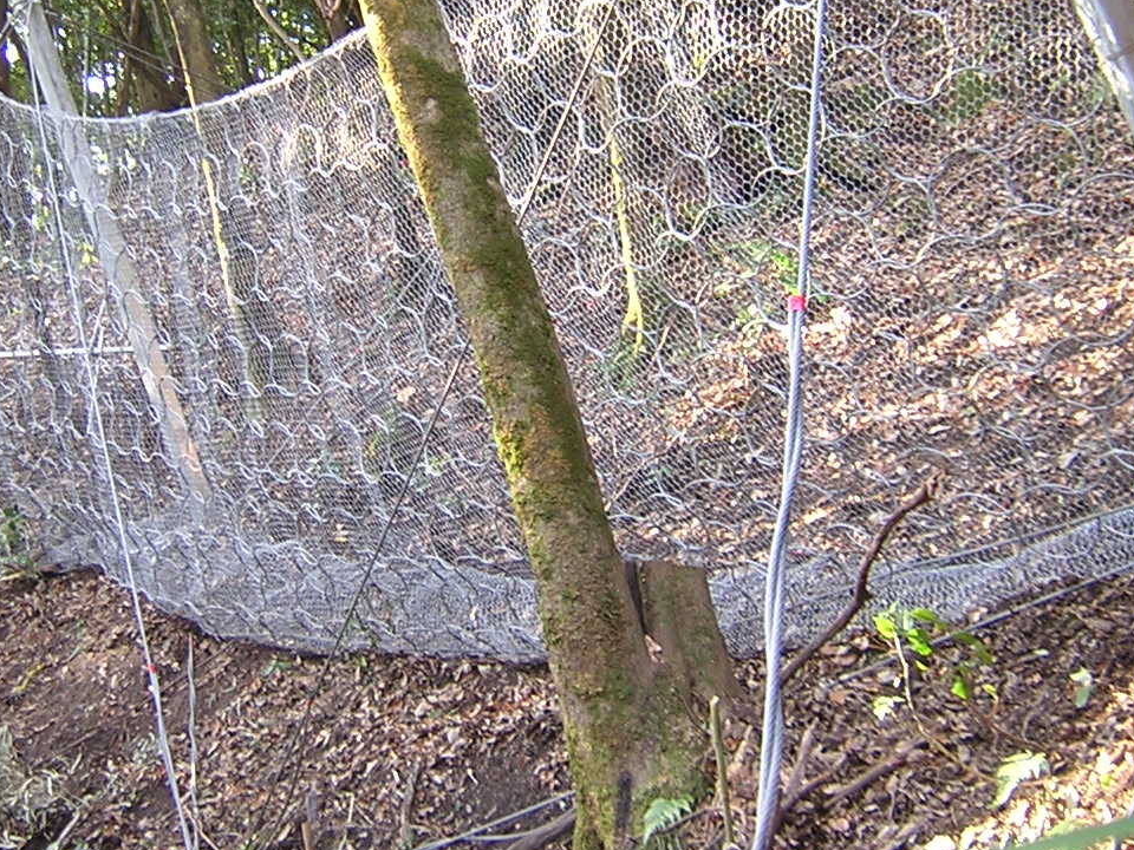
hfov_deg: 32.1
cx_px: 487
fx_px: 1966
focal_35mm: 60
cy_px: 233
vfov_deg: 24.2
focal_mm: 4.7
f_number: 2.6
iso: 100
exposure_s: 1/9.8
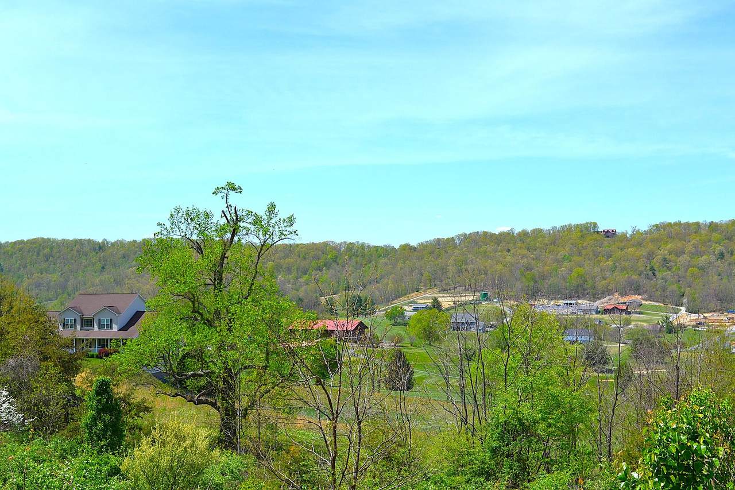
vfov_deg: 29.9
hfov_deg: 43.6
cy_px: 245
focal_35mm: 45
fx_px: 919
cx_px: 368
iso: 100
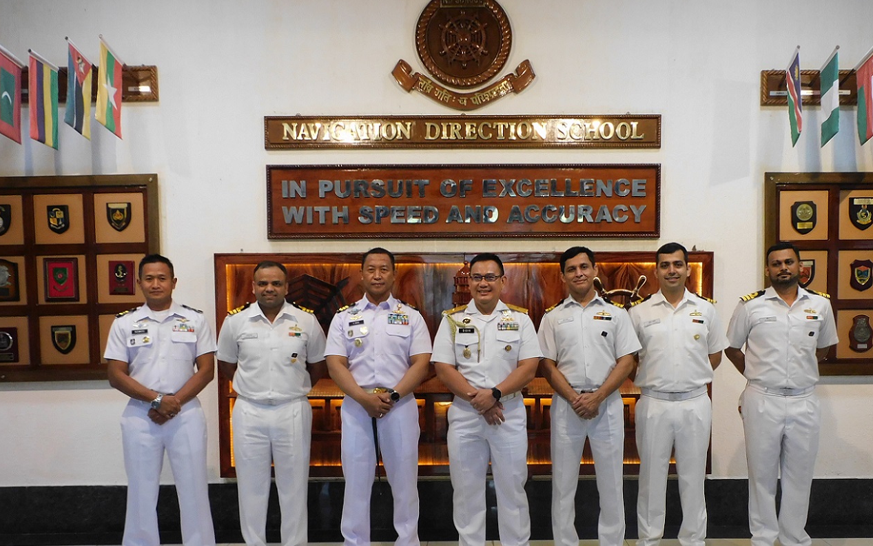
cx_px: 482
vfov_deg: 34.0
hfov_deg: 52.6
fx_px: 880
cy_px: 376
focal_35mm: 37
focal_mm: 5.4
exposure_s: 1/30
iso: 280
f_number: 3.5
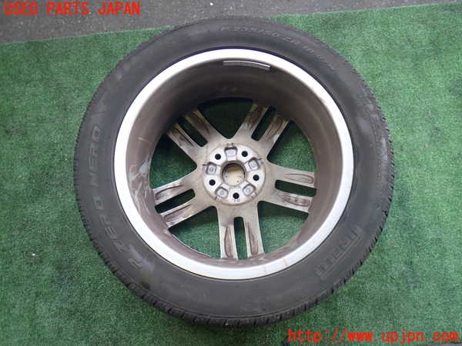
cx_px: 231
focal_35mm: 30
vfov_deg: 46.8
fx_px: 400
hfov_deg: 60.0
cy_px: 173
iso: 200
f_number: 2.3
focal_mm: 5.4
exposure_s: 1/80
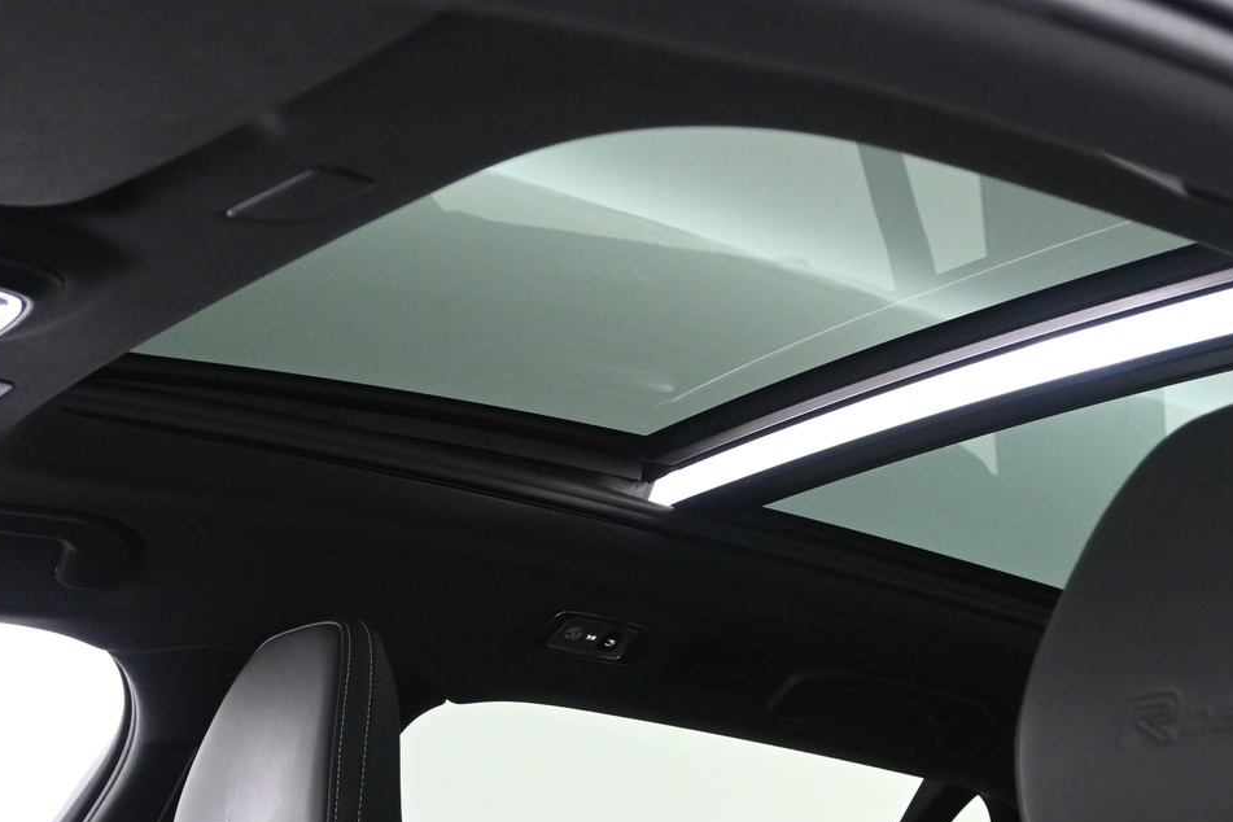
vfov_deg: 21.3
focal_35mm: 64
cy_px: 462
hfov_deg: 31.3
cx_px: 806
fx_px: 2187
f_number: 4.2
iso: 2500
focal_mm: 25
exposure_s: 1/25
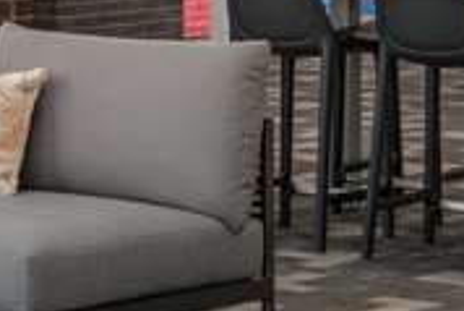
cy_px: -170
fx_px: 2670
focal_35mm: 207
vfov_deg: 6.6
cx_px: -93
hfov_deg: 9.8
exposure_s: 1/15
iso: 400
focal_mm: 24
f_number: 8
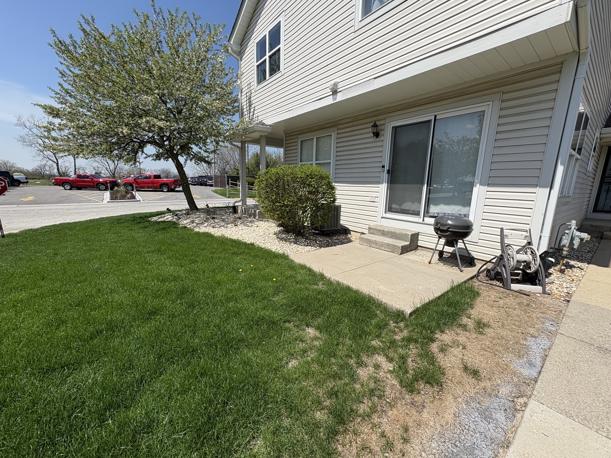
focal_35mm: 14
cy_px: 229
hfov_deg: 102.1
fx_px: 247
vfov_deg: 85.7
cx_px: 306
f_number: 2.2
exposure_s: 1/2415
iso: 50
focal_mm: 2.22
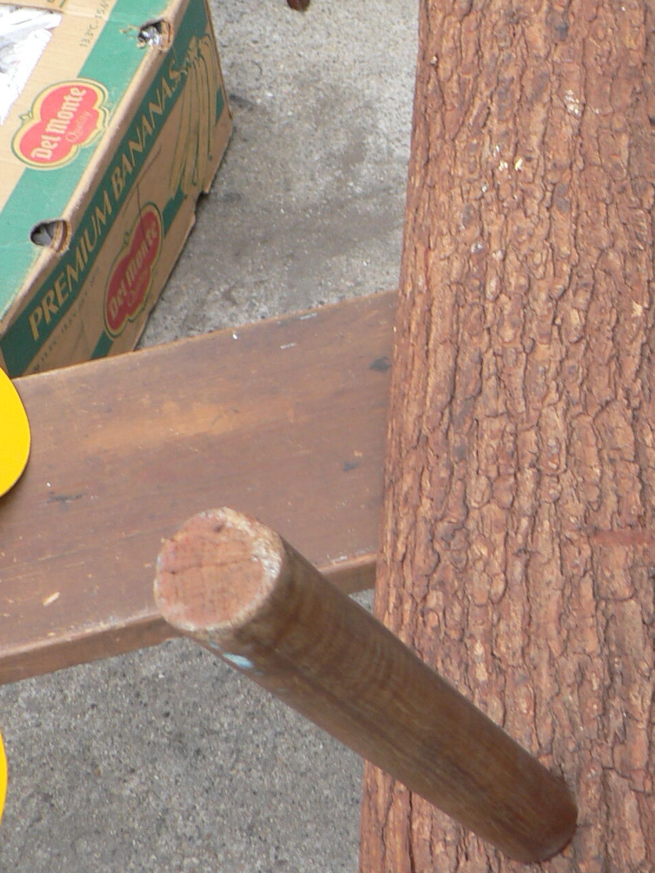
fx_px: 1841
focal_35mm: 73
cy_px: 239
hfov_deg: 19.7
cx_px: 618
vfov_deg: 26.4
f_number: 2.8
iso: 80
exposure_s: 1/50
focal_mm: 6
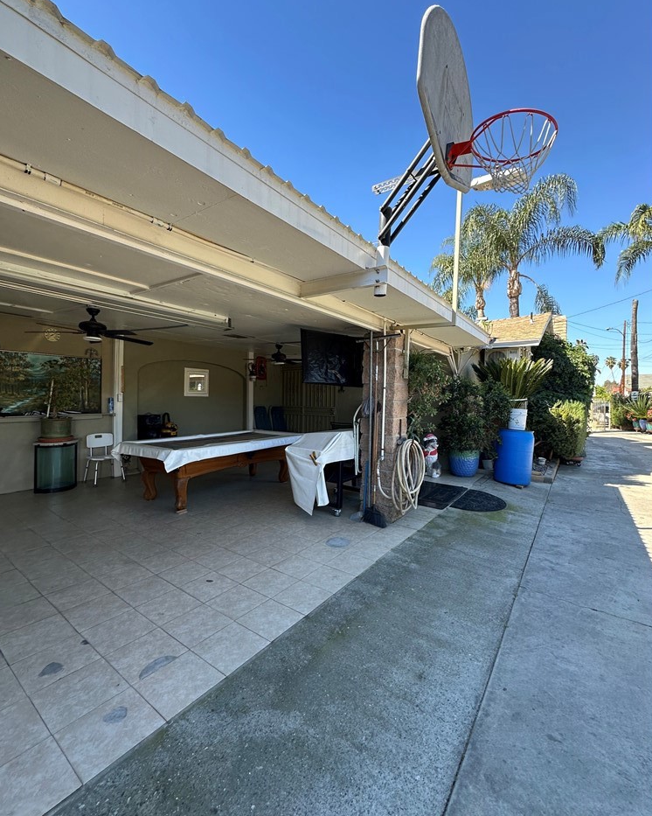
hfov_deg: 84.0
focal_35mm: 15
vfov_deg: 96.8
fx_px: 362
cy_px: 397
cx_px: 322
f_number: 2.2
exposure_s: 1/287
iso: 40
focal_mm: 2.22
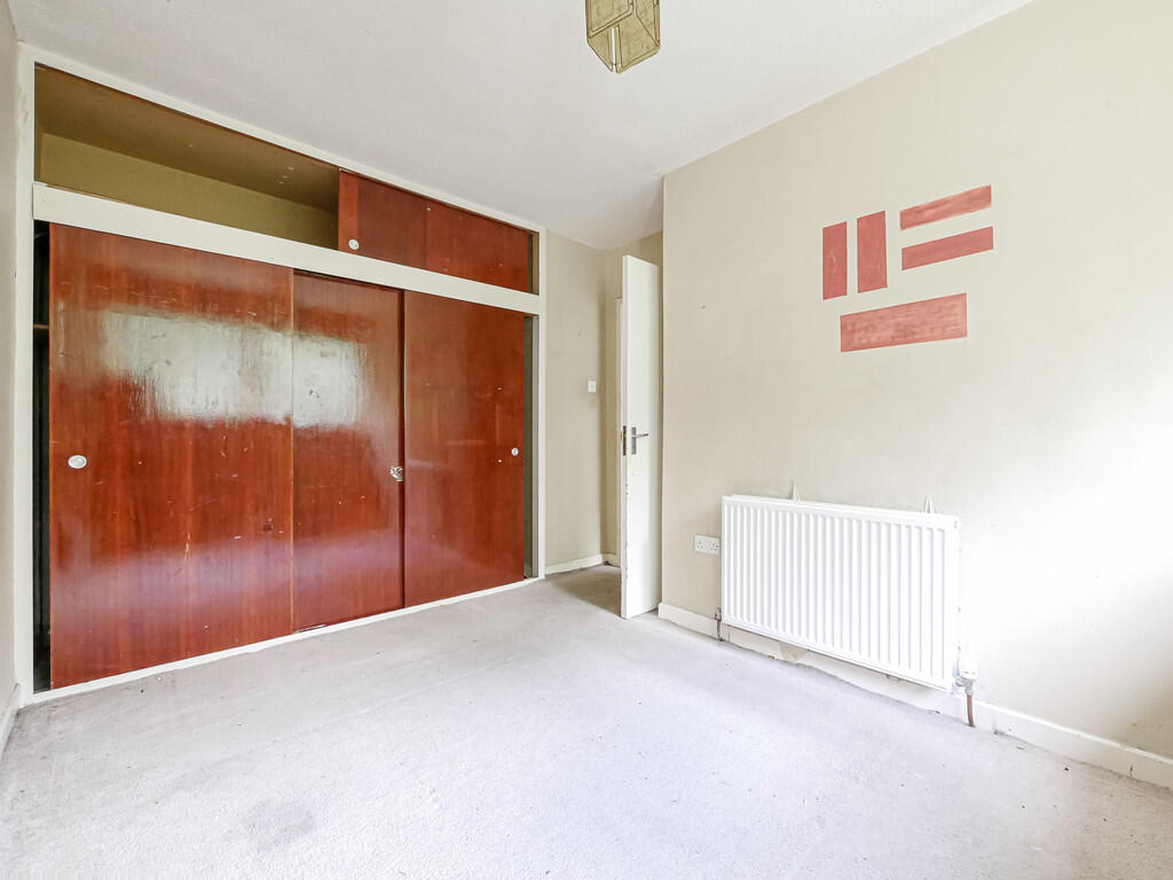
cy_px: 440
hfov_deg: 102.1
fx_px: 474
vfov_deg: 85.7
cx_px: 586
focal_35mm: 14
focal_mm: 7
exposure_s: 1/50
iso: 3200
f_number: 4
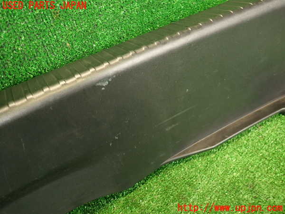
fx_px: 206
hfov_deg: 69.4
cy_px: 107
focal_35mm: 25
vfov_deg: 54.9
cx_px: 142
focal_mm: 4.5
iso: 400
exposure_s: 1/30
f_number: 2
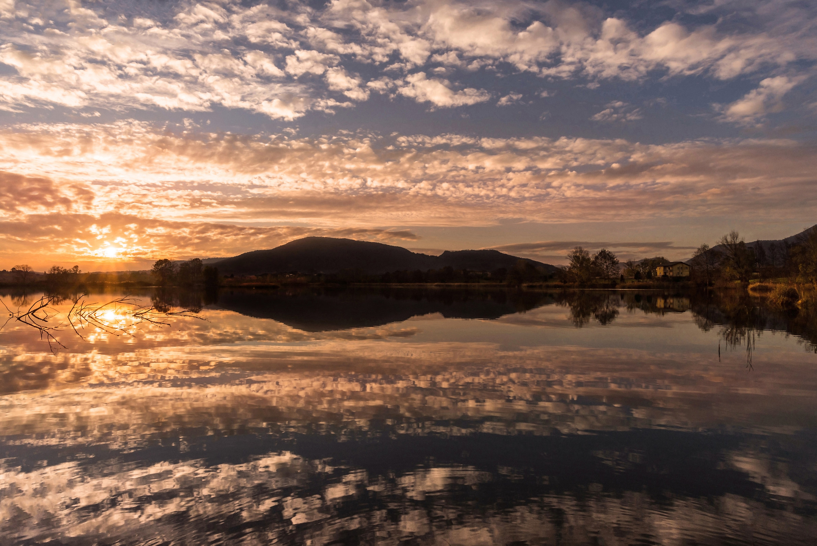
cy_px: 273
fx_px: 454
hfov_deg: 84.0
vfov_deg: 62.0
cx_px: 408
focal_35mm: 20
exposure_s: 1/2500
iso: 400
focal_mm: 20
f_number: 7.1
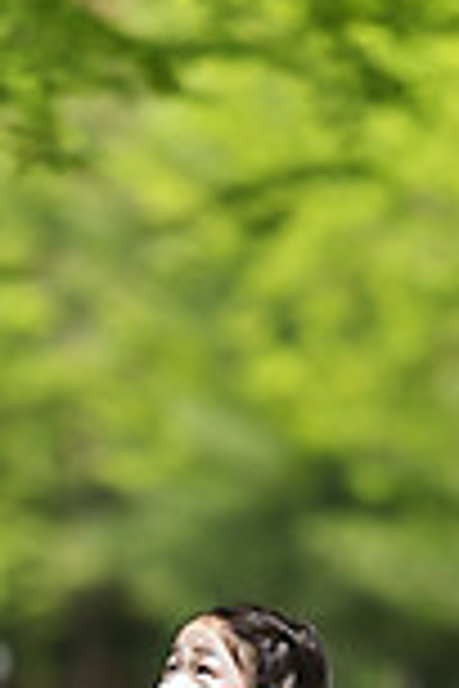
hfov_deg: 1.8
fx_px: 14955
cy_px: 823
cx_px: 160
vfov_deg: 2.6
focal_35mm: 782
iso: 200
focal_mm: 200
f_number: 2.8
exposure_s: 1/800
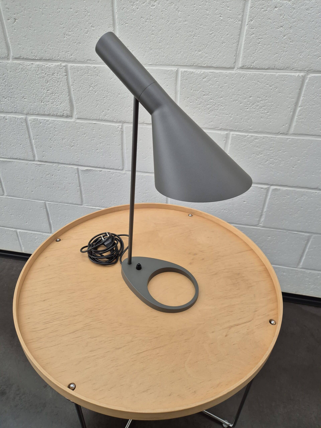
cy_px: 214
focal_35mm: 23
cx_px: 160
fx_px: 284
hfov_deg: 58.9
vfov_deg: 73.9
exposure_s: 1/180
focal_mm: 5.4
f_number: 1.8
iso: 200
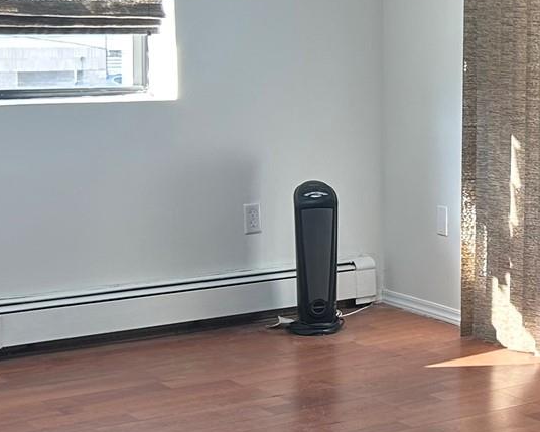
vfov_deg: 15.9
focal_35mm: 97
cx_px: 670
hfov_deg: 18.6
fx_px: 1551
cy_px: 163
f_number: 1.5
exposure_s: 1/120
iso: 50
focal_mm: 5.7
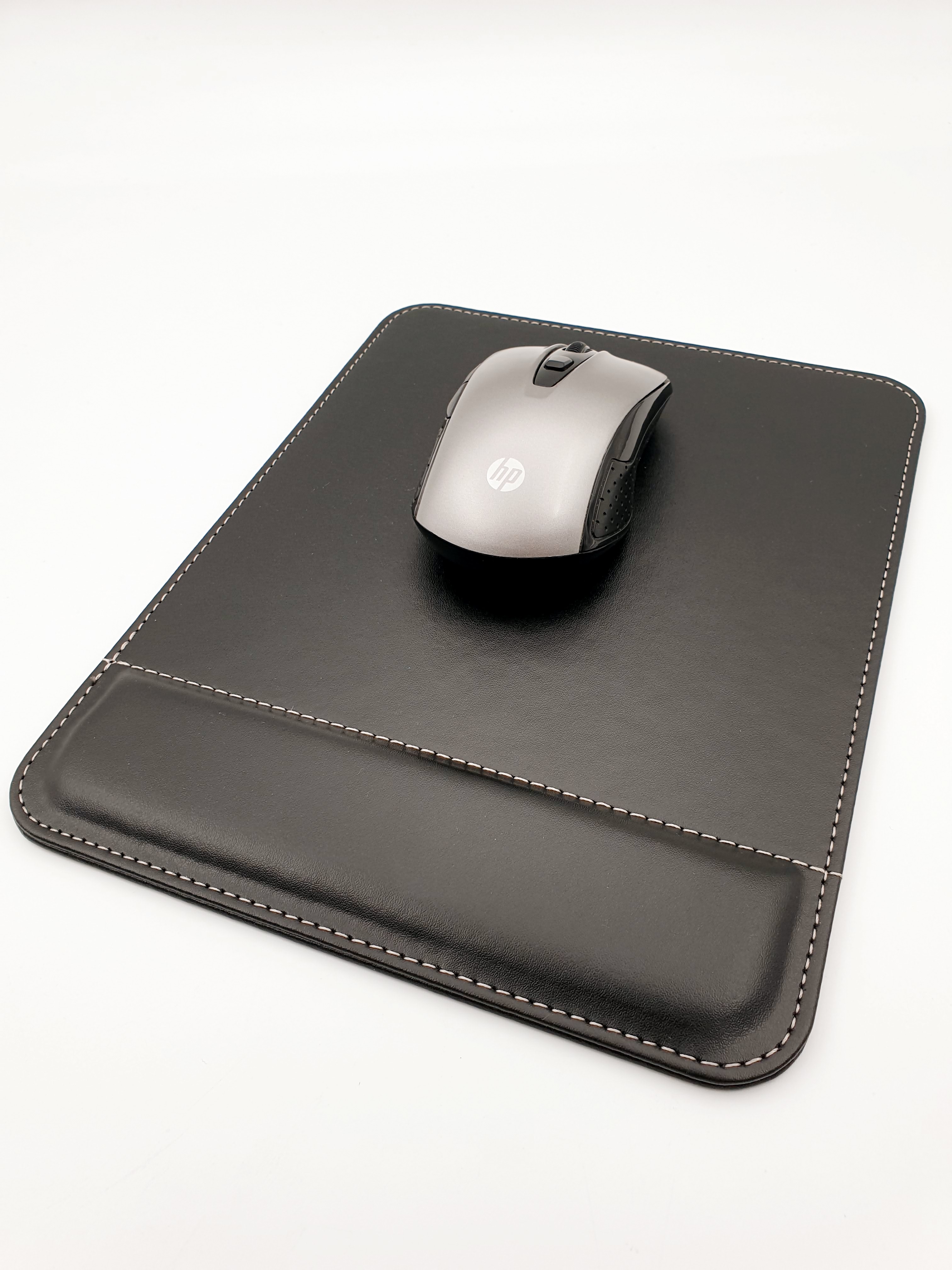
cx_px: 476
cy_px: 635
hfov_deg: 53.1
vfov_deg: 67.3
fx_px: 953
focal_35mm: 26
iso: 50
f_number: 2.4
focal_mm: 4.3
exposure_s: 1/162
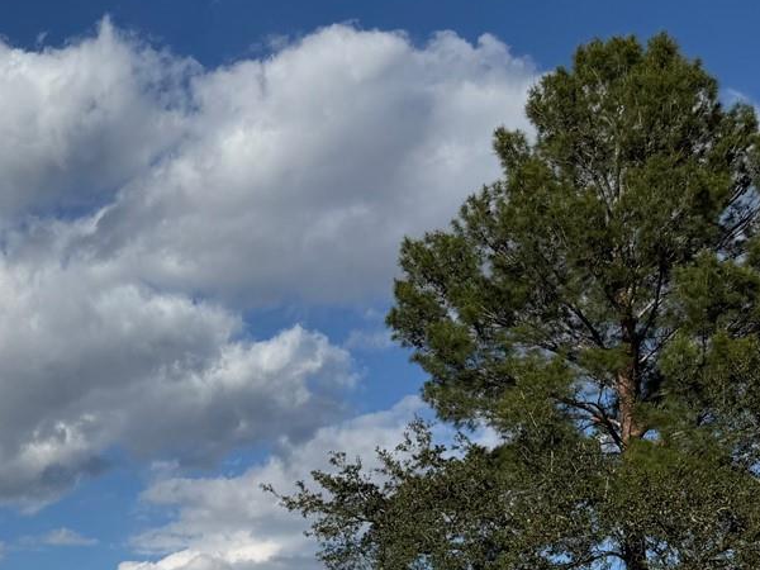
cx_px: -143
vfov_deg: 21.0
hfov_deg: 26.9
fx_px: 1405
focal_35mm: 64
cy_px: 723
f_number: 1.78
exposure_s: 1/9091
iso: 80
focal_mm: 6.76
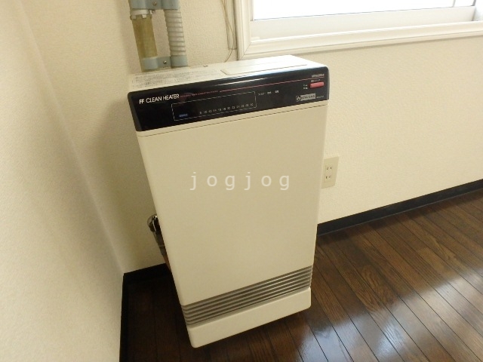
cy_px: 181
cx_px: 242
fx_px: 293
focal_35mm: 21
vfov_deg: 63.4
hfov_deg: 79.0
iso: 800
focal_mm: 3.7
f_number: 3.5
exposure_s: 1/30
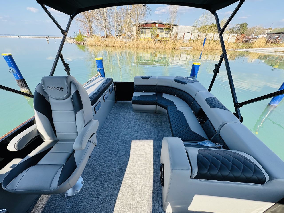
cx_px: 142
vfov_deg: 85.7
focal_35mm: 14
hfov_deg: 102.1
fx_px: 115
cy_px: 106
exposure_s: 1/318
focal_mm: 2.22
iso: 40
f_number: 2.2
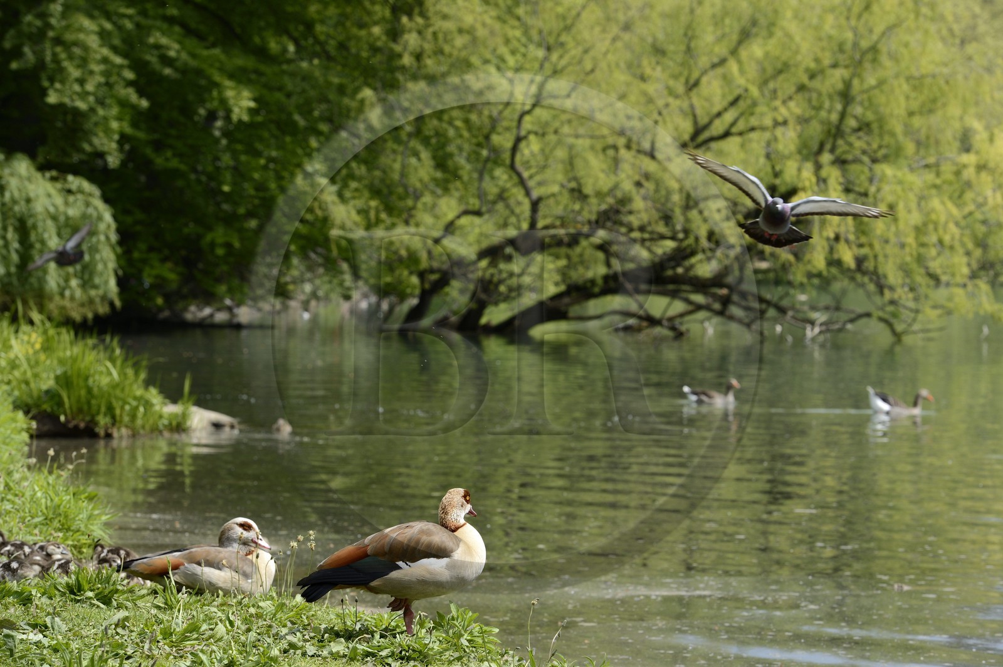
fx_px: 3480
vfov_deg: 10.9
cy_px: 334
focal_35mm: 125
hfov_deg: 16.4
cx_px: 502
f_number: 9
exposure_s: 1/320
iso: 200
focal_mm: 125
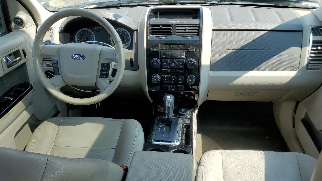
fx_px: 248
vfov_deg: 40.0
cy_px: 110
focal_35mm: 29
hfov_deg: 66.1
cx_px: 159
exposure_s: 1/714
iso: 50
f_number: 1.5
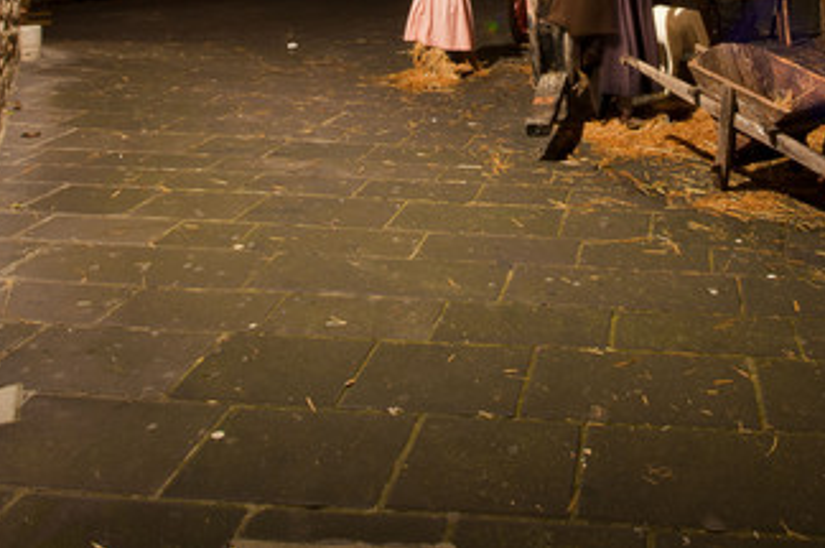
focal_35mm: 37
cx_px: 591
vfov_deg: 30.1
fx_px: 847
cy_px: -124
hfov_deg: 50.4
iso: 200
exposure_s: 30
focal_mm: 10
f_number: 22
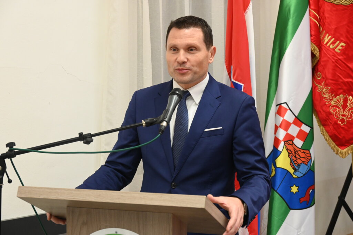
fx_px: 676
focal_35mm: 69
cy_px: 118
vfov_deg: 19.7
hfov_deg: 29.3
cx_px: 176
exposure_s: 1/80
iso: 5000
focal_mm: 69
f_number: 6
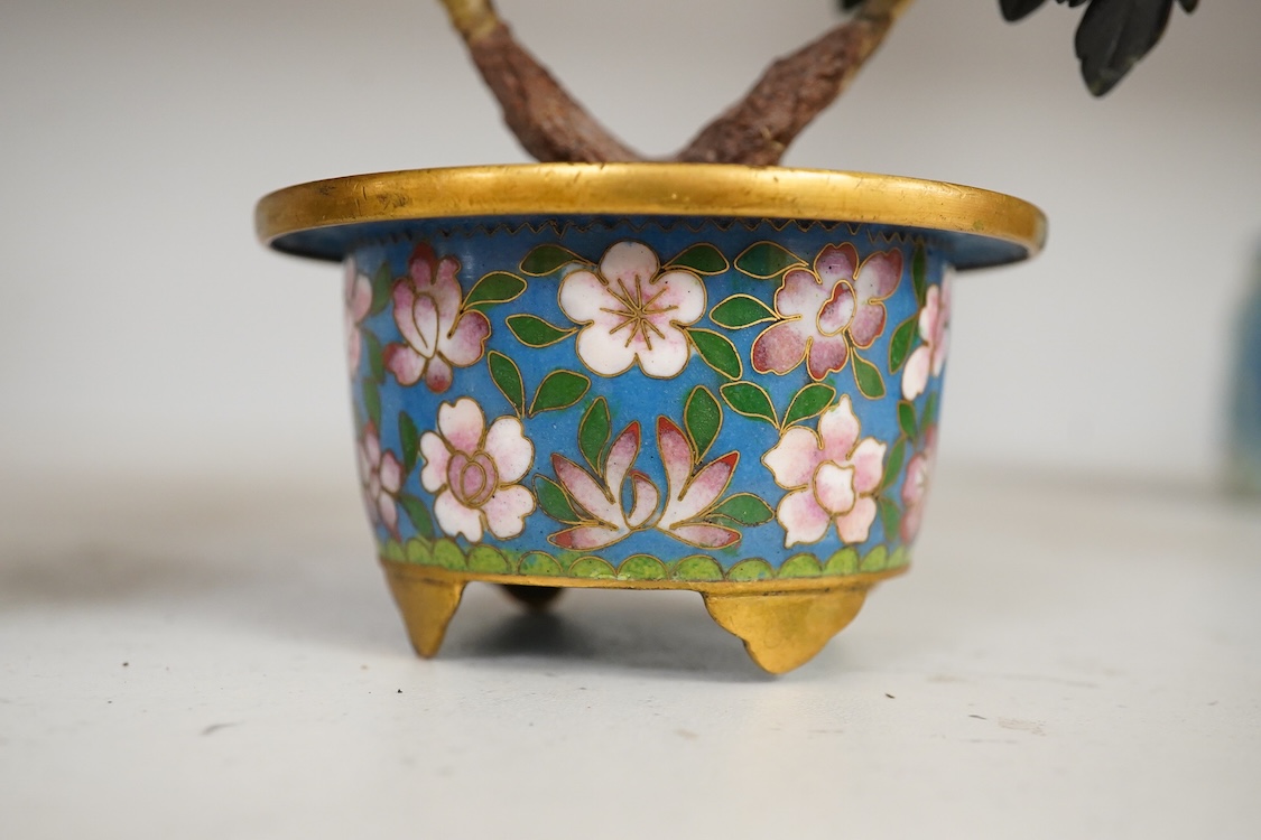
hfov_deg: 43.6
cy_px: 420
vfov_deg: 29.9
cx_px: 630
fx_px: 1576
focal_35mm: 45
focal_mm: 30
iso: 2500
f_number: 9
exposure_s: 1/100
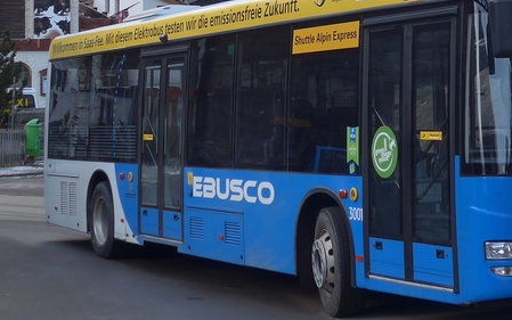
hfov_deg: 20.3
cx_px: 366
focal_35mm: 102
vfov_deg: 12.6
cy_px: -28
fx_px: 1424
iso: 80
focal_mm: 7.5
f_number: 2.8
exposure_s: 1/250
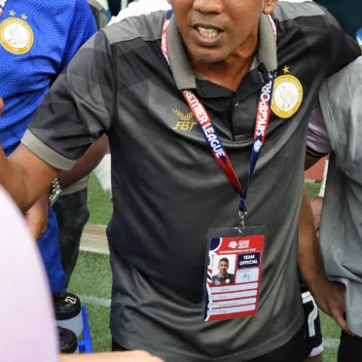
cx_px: 170
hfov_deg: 21.1
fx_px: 970
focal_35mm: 82
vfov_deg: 20.9
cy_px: 67
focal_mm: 35
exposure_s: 1/400
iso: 1600
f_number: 10
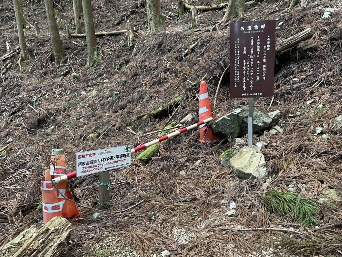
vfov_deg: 53.1
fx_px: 257
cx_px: 171
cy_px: 128
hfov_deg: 67.3
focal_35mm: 26
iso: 125
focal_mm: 4.2
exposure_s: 1/64
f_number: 1.6
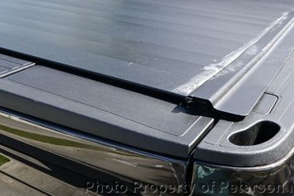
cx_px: 126
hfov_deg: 45.3
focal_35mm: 43
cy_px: 26
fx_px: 351
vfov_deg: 30.1
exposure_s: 1/160
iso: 100
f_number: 6.3
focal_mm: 16
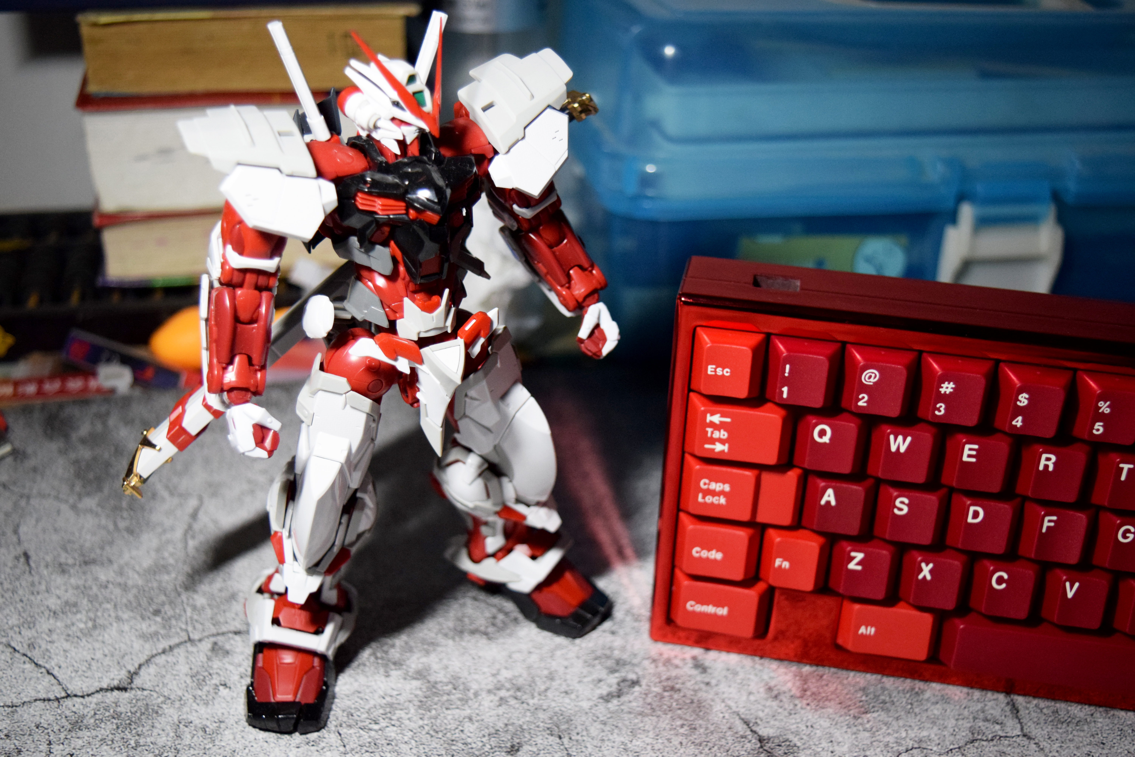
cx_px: 568
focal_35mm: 42
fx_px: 1324
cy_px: 378
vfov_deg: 31.9
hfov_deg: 46.4
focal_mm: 28
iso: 2000
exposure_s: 1/50
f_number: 4.2
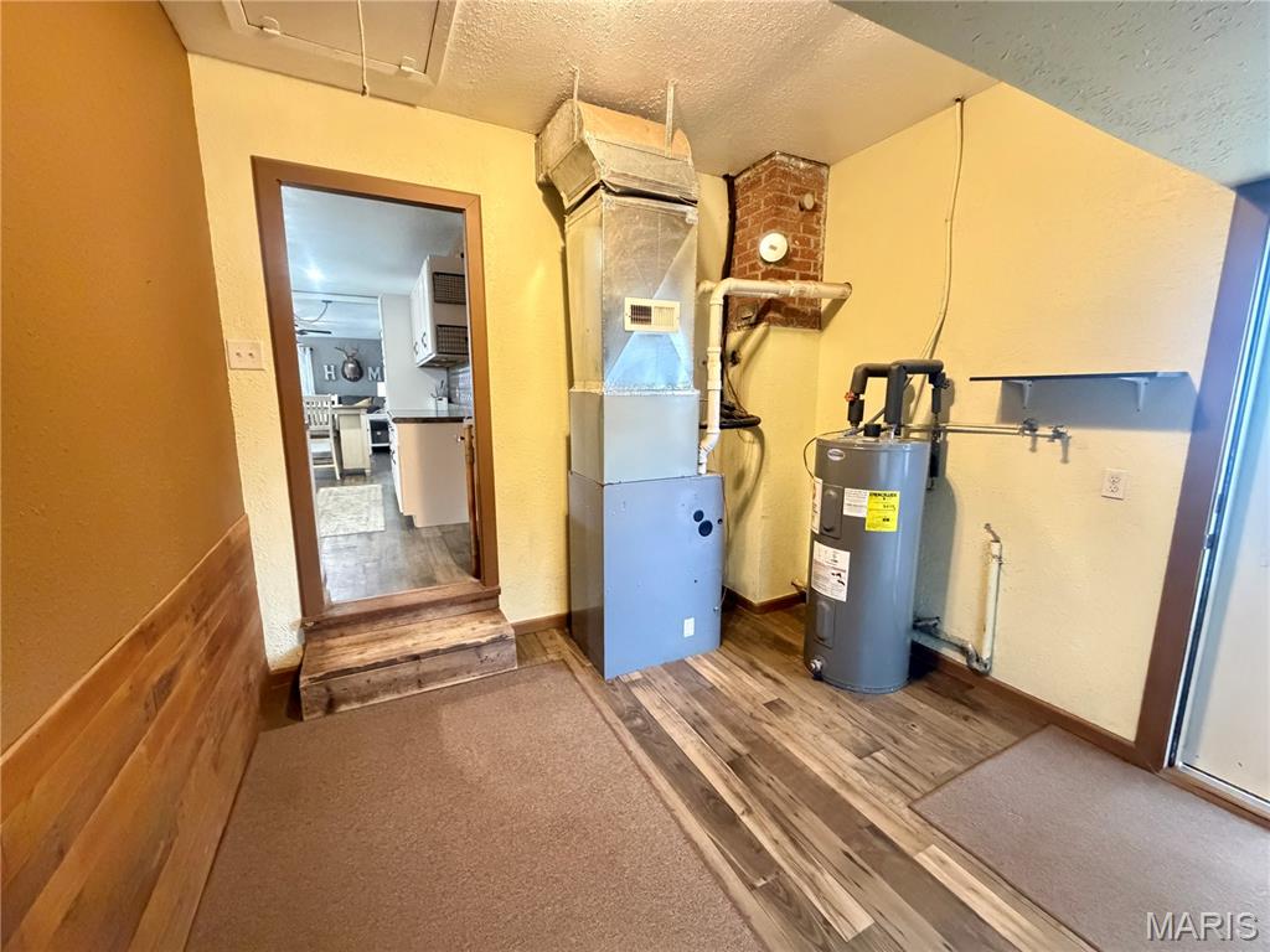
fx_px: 514
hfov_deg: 102.1
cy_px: 476
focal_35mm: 14
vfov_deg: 85.7
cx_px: 635
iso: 1250
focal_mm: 2.22
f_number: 2.2
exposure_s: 1/60
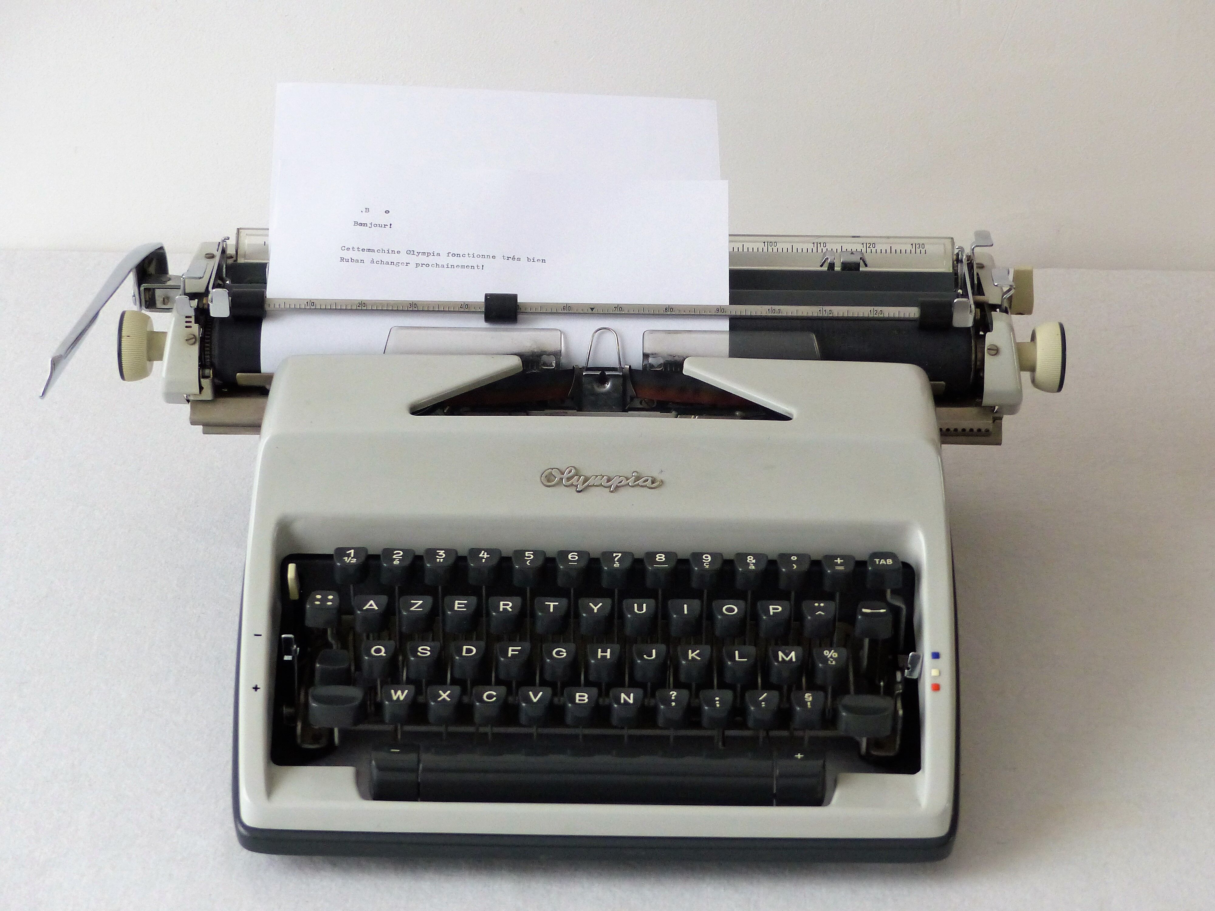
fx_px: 2913
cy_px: 456
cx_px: 608
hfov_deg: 23.6
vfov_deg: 17.8
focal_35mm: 83
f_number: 2.8
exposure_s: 1/50
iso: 400
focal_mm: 14
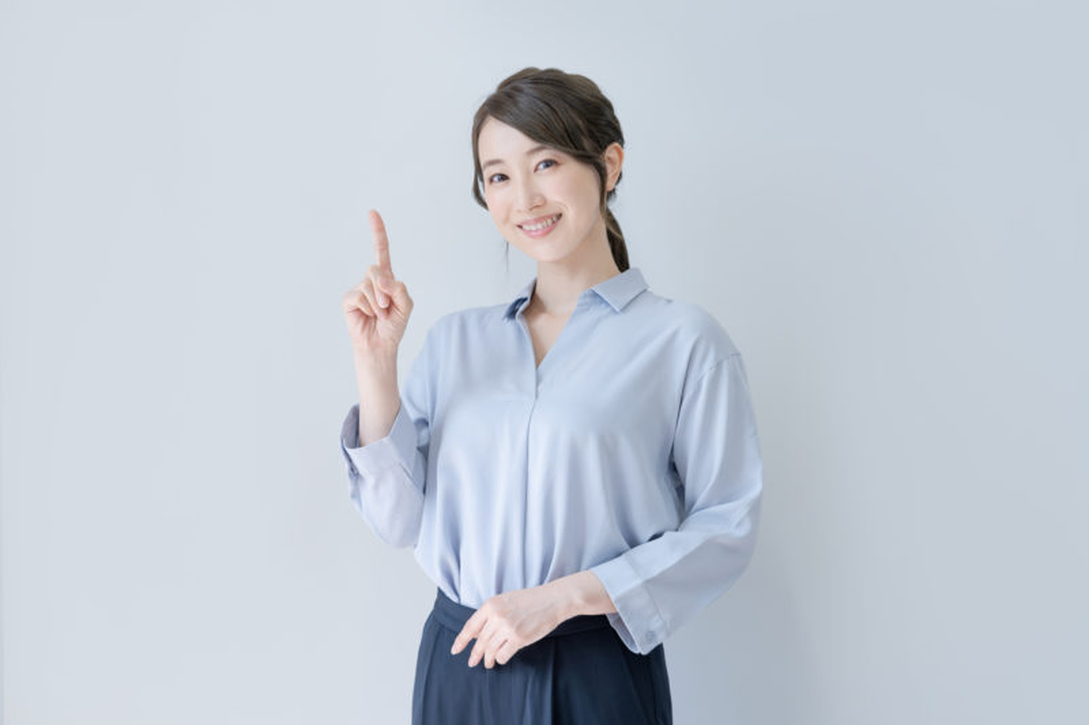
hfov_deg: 23.9
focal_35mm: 85
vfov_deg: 16.1
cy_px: 362
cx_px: 544
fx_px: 2571
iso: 400
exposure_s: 1/160
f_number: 5
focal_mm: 85
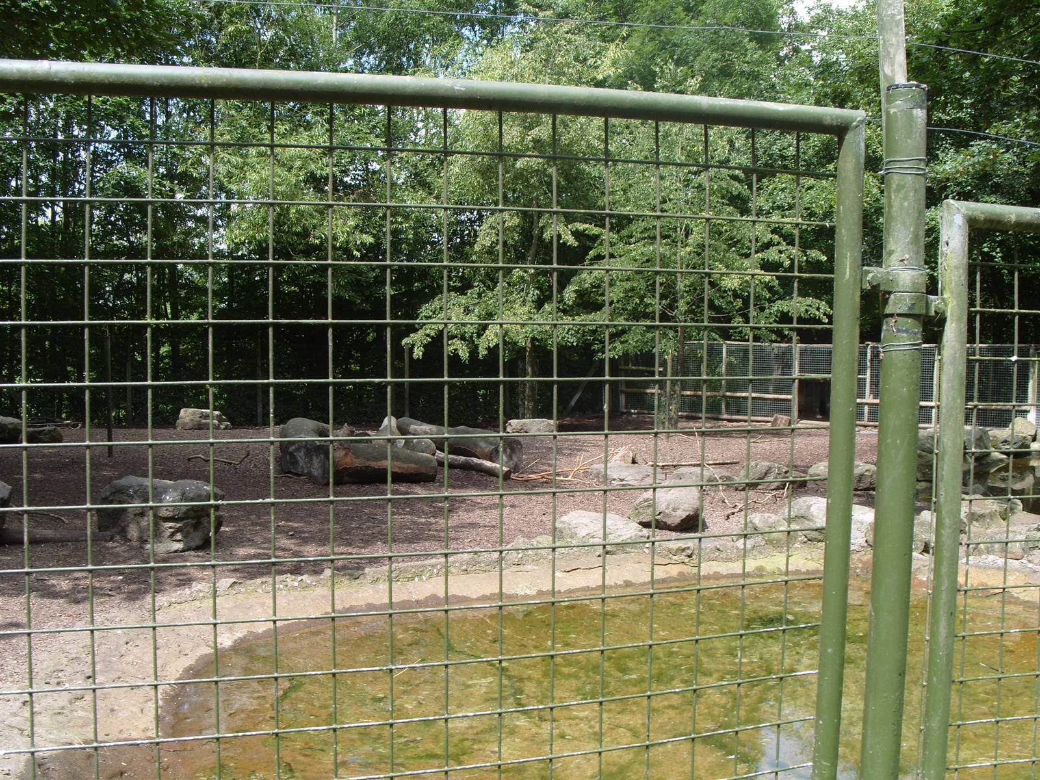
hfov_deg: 52.6
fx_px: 1052
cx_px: 520
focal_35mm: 35
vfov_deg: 40.7
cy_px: 390
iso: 80
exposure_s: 1/180
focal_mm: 7.8
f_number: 4.4
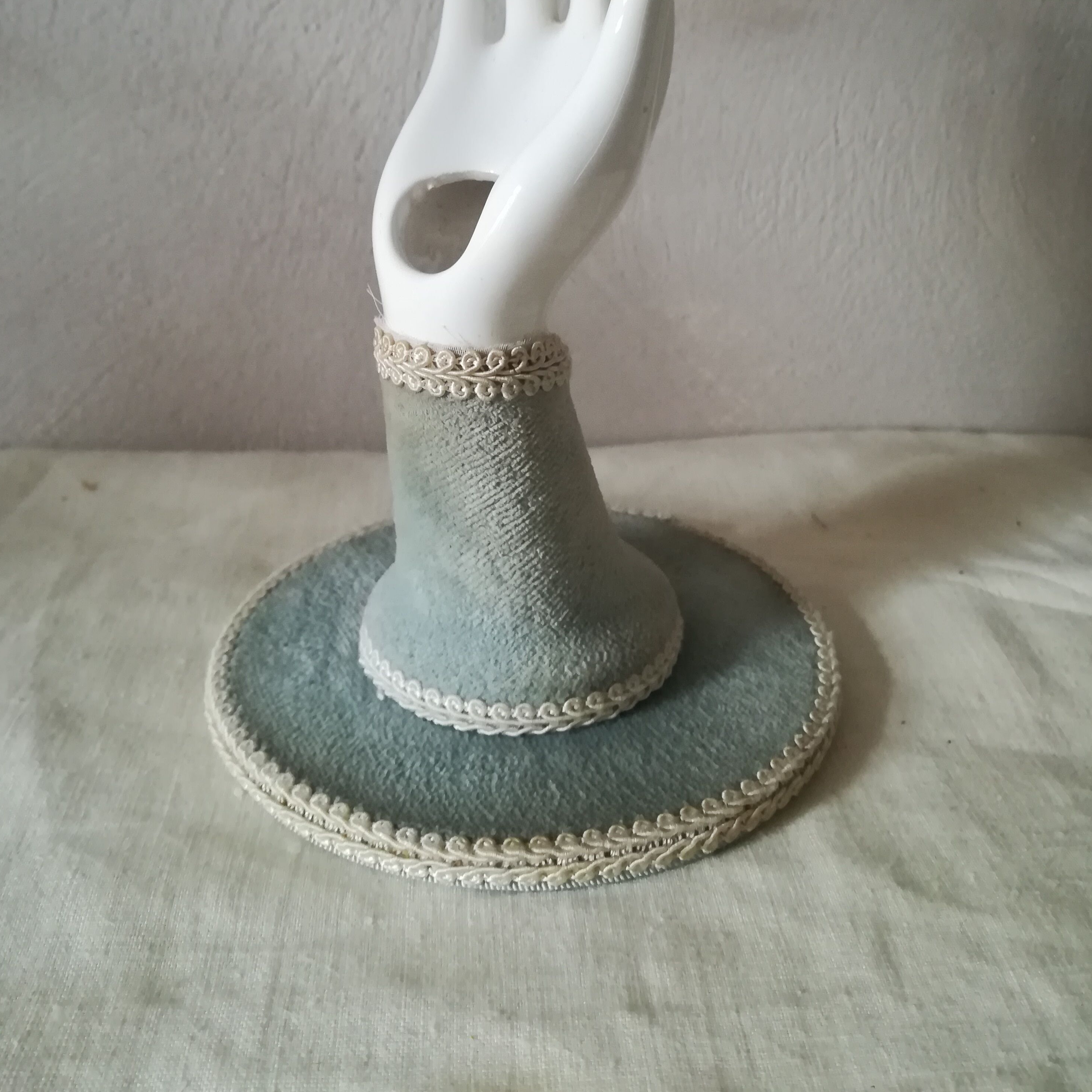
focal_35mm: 31
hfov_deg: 52.5
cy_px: 358
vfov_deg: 51.5
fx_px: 1106
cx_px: 550
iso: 400
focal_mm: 3.83
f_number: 2.2
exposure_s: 1/25
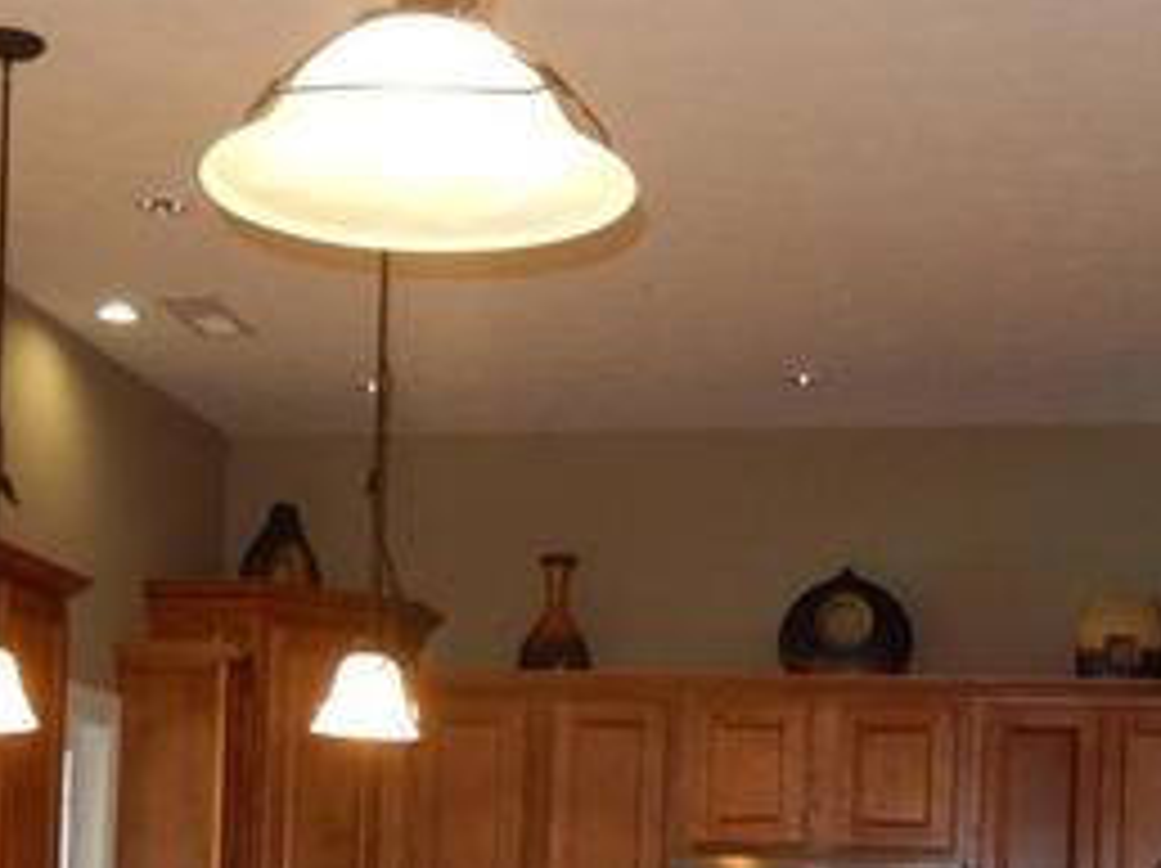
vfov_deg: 18.8
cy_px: 976
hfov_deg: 26.0
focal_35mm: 75
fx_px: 2513
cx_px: 468
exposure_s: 1/30
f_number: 3.4
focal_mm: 4.5
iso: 220
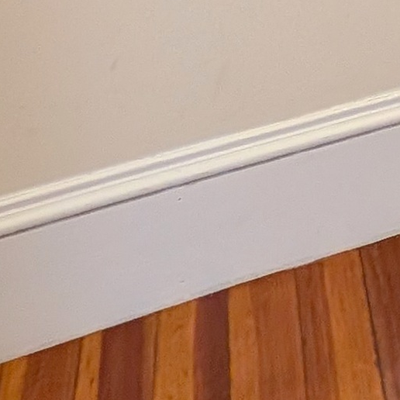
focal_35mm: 84
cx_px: 1031
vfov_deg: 14.3
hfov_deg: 13.3
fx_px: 1098
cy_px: -548
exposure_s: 1/52.3
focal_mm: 2.23
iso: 115
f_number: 1.95
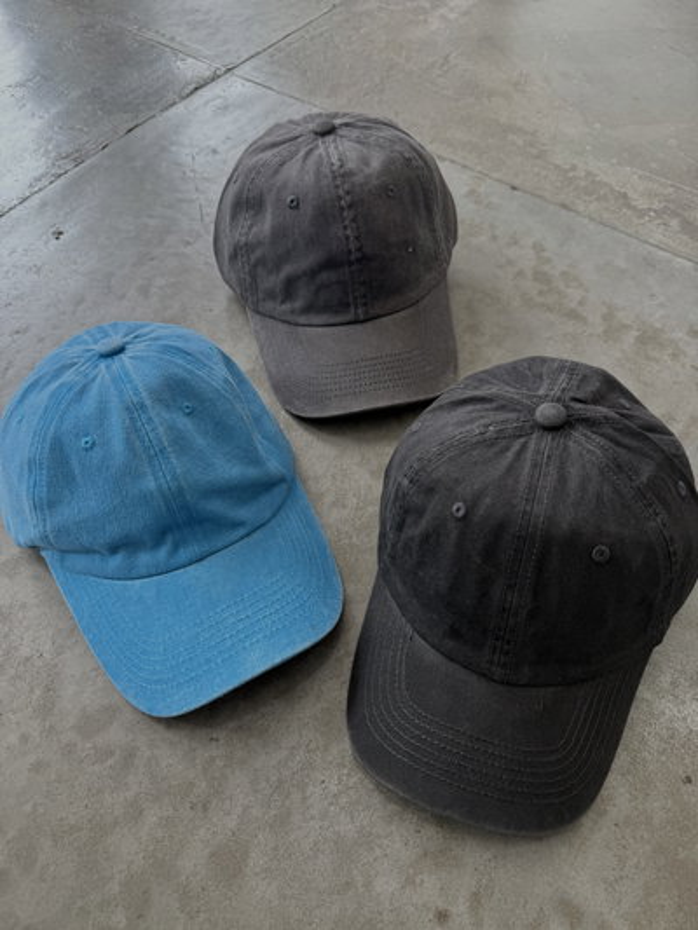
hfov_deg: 56.8
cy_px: 465
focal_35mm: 24
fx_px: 645
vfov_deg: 71.6
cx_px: 349
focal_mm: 6.76
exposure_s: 1/121
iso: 80
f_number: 1.78
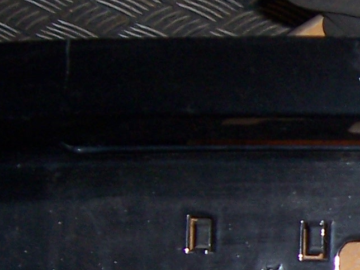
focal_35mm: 143
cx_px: 524
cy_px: 231
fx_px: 1487
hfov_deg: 13.1
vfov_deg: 10.3
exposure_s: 1/60
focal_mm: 6
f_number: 3
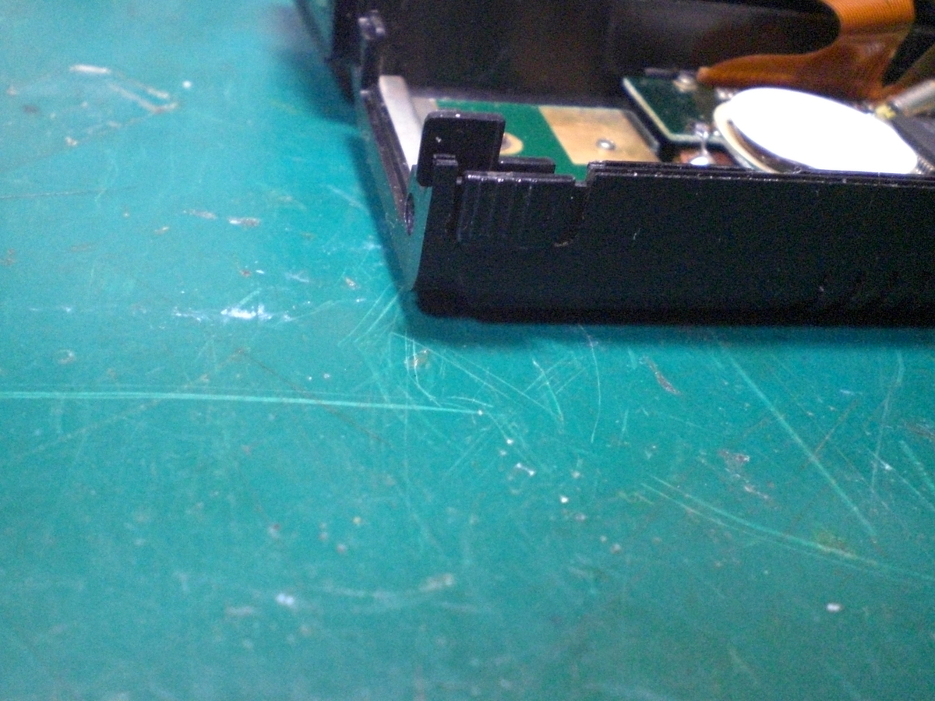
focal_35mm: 38
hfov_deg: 49.0
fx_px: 1026
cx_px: 468
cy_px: 350
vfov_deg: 37.7
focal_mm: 6.3
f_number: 3.1
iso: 800
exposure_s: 1/30
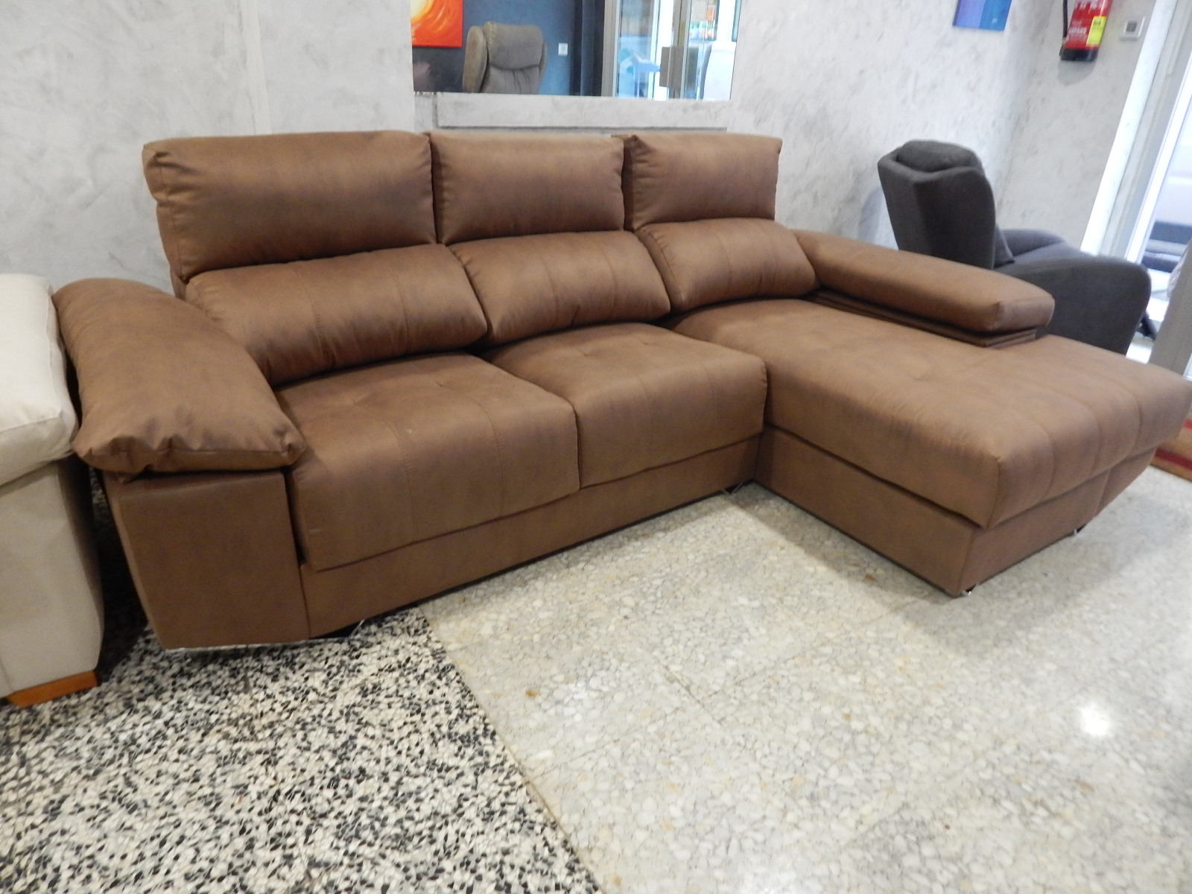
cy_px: 447
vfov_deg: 61.1
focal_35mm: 22
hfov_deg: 76.4
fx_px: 758
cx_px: 596
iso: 400
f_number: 3
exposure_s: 1/15
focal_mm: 4
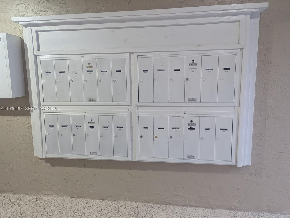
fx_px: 201
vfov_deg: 56.9
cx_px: 145
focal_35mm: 24
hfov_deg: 71.5
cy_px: 109
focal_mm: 6.81
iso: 440
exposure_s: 1/120
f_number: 1.85
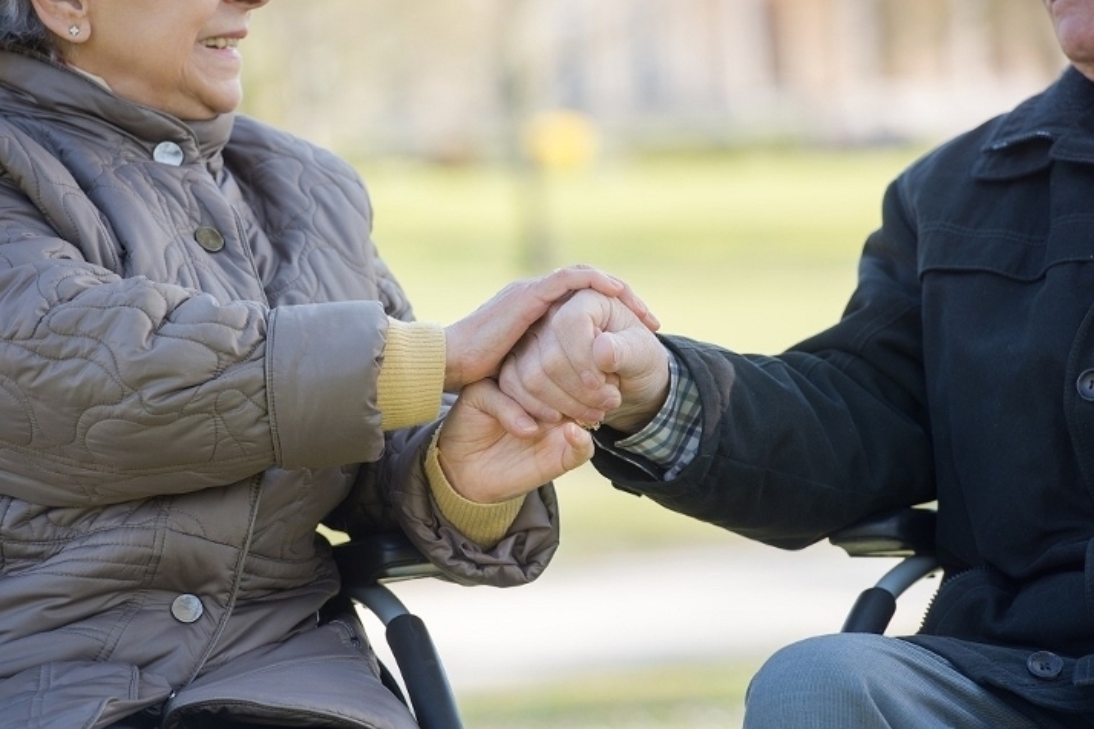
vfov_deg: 6.5
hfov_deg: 9.8
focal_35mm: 210
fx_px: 6381
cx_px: 532
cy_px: 375
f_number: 5
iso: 160
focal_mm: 200
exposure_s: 1/125
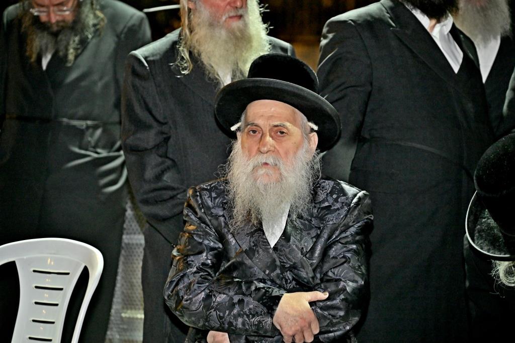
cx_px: 258
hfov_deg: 17.1
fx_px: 1717
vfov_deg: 11.4
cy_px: 172
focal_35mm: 120
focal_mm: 120
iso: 2000
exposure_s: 1/160
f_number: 4
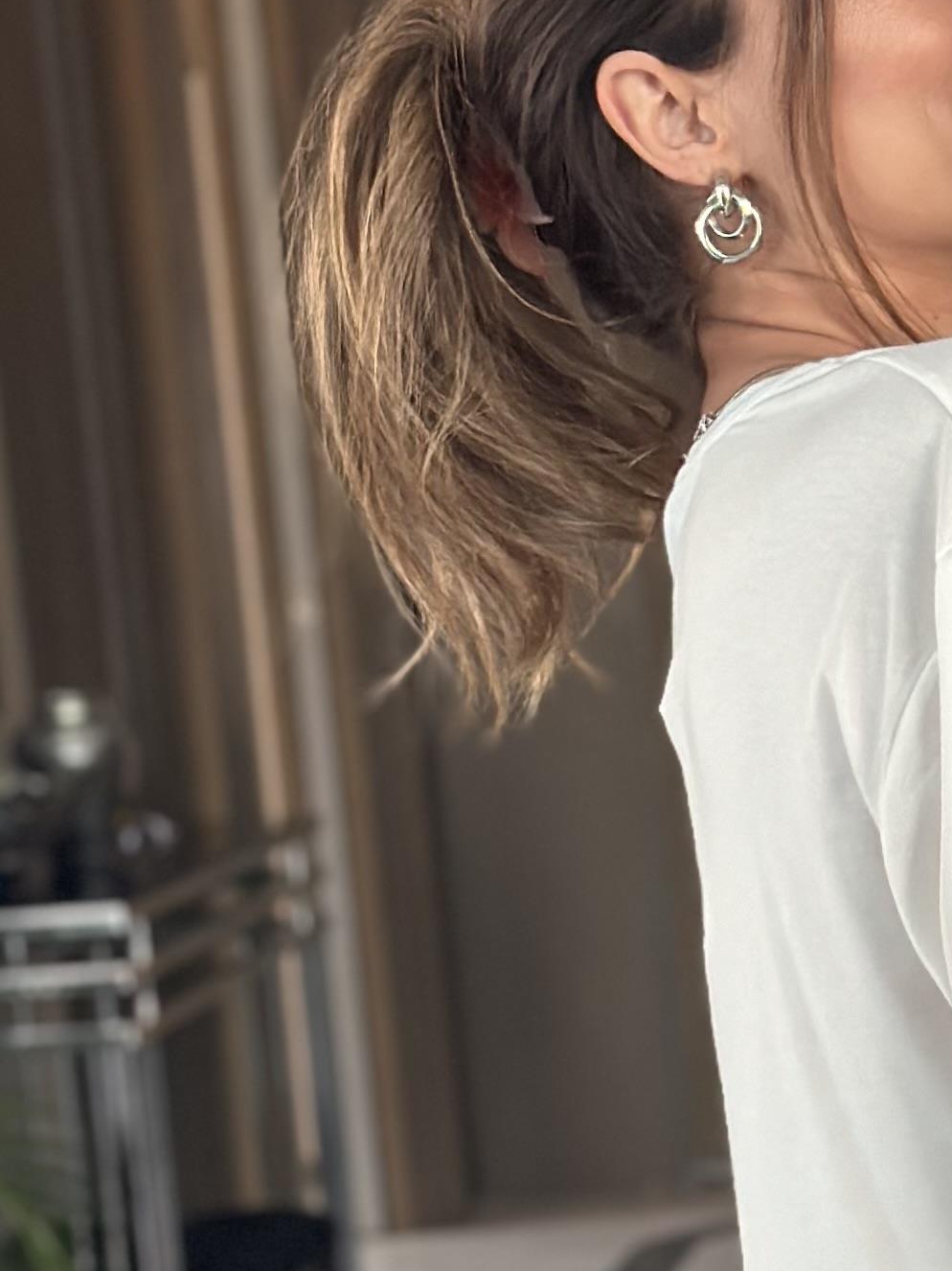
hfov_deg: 10.0
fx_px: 5355
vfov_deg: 13.4
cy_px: 1050
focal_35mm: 146
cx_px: 1157
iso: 250
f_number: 1.78
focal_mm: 6.86
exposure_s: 1/60
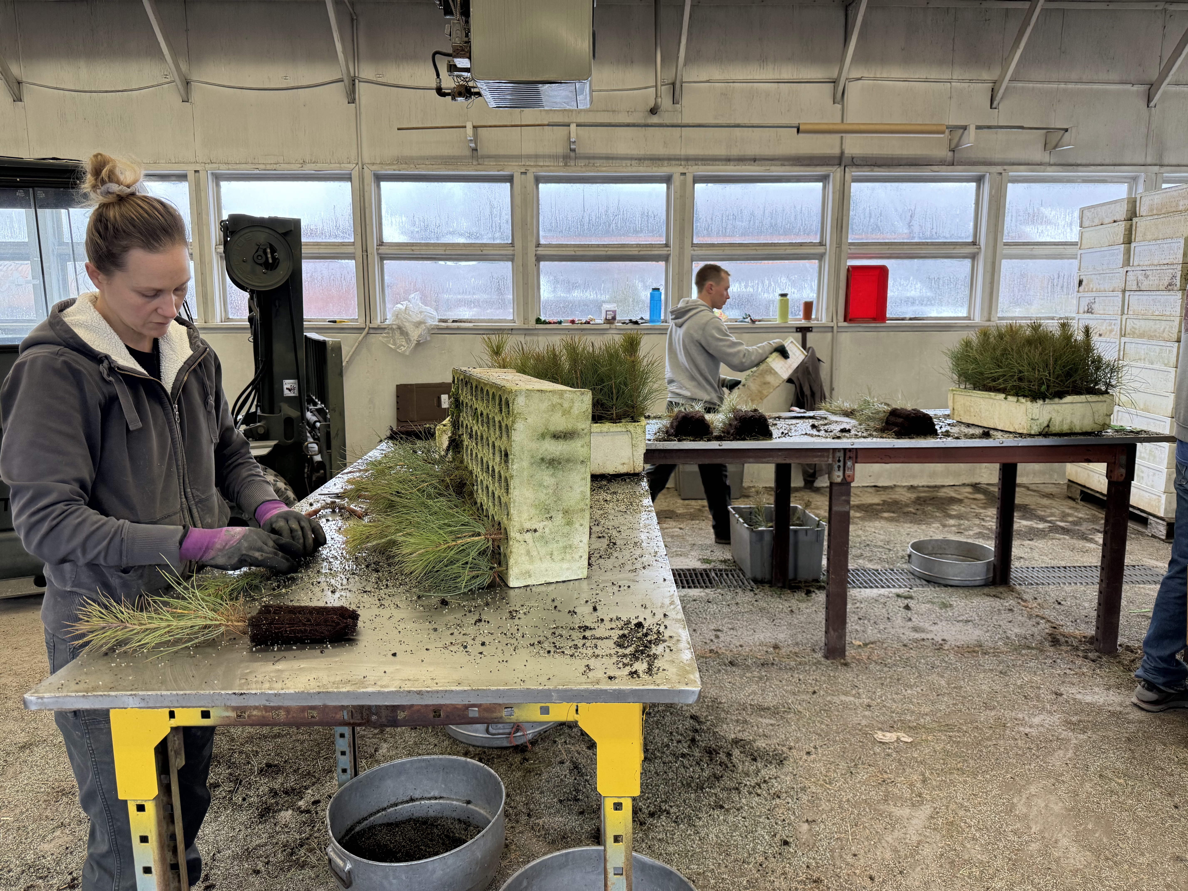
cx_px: 594
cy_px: 446
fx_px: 824
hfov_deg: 71.6
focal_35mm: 24
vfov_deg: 56.8
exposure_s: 1/120
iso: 160
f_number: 1.78
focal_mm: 6.86
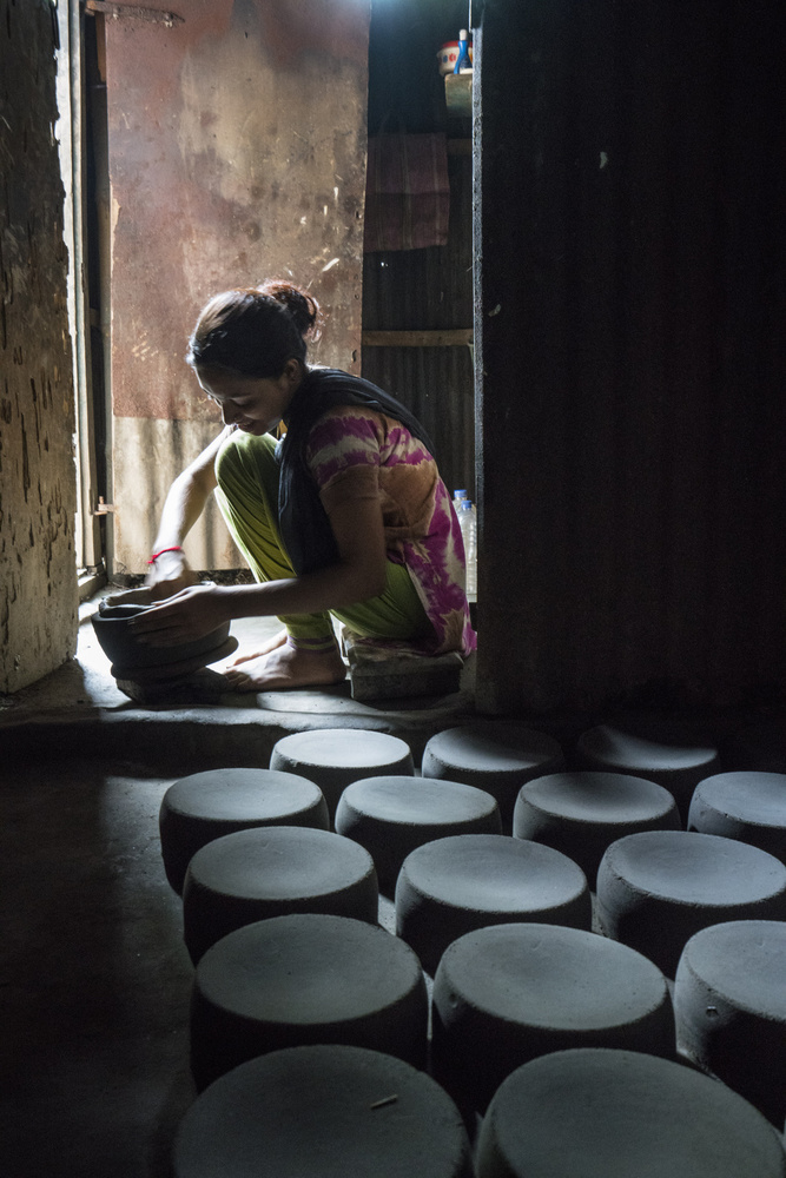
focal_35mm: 35
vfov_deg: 54.4
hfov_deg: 37.9
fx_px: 1146
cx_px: 393
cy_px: 589
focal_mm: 35
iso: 6400
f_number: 8
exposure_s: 1/15
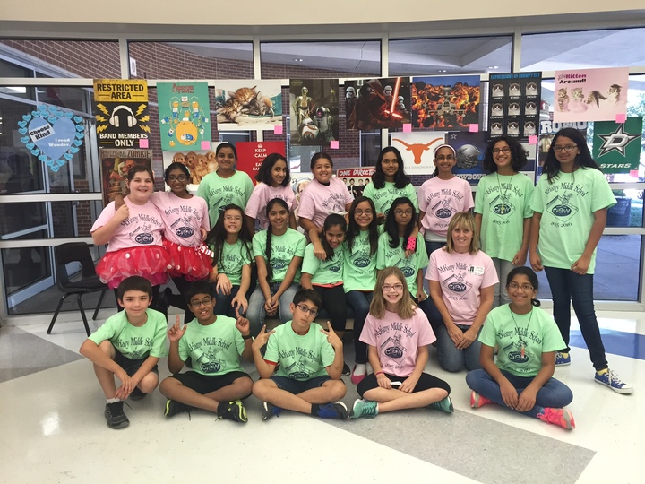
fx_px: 540
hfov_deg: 61.7
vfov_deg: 48.2
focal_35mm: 29
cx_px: 322
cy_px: 242
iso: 100
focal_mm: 4.15
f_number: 2.2
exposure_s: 1/30
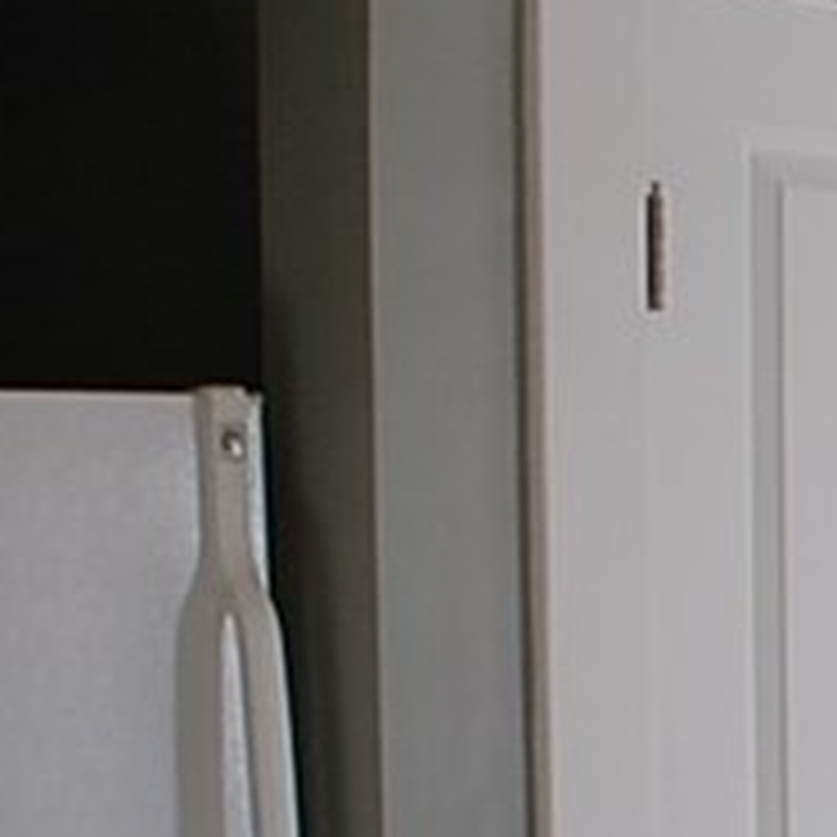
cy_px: 922
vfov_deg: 12.8
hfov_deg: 12.0
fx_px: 3666
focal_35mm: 134
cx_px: 1514
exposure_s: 1/125
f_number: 5.6
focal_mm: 18
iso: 320
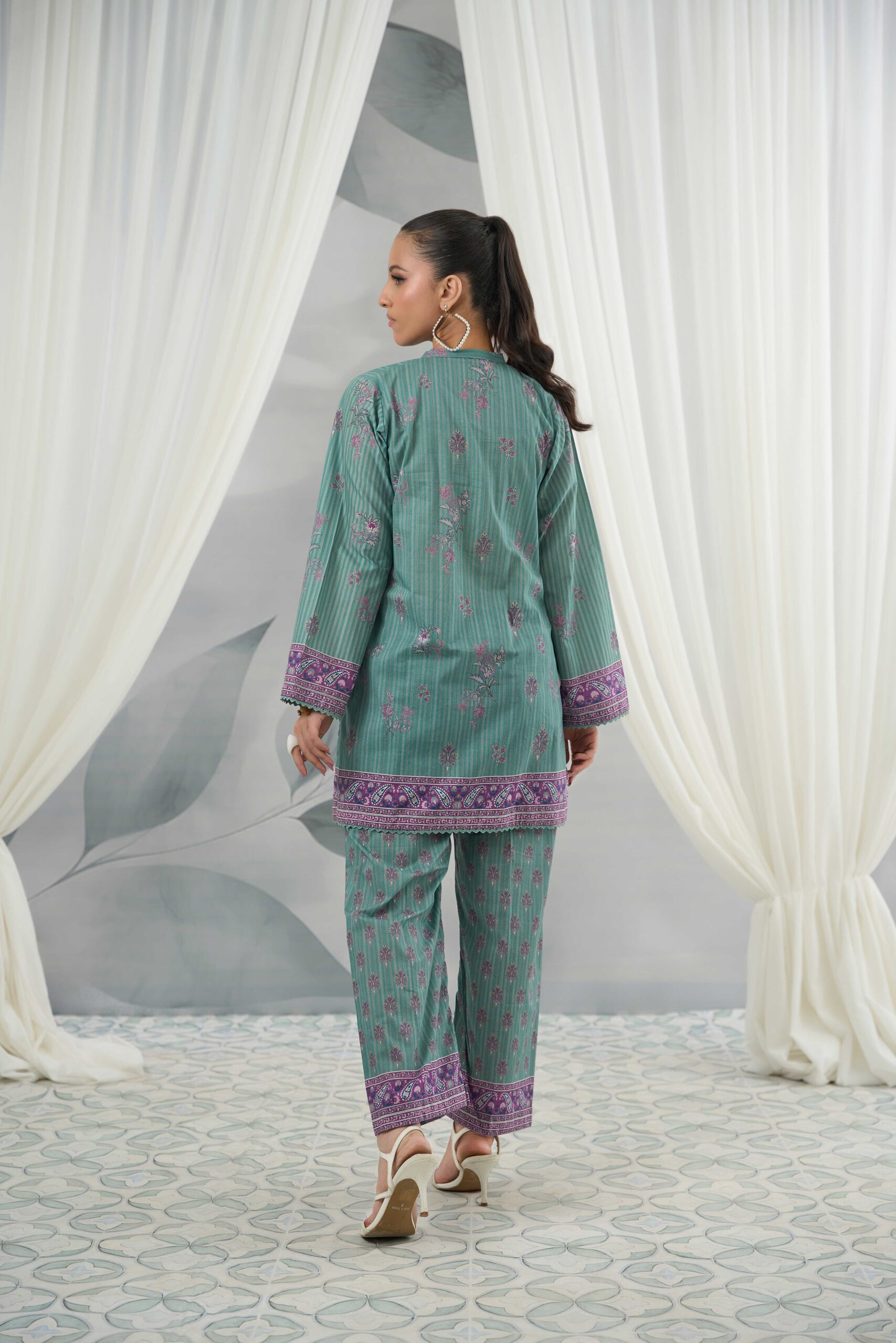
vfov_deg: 34.5
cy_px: 672
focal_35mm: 58
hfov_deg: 23.4
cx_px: 448
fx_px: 2161
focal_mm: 57.9
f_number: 3.5
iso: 160
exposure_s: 1/125
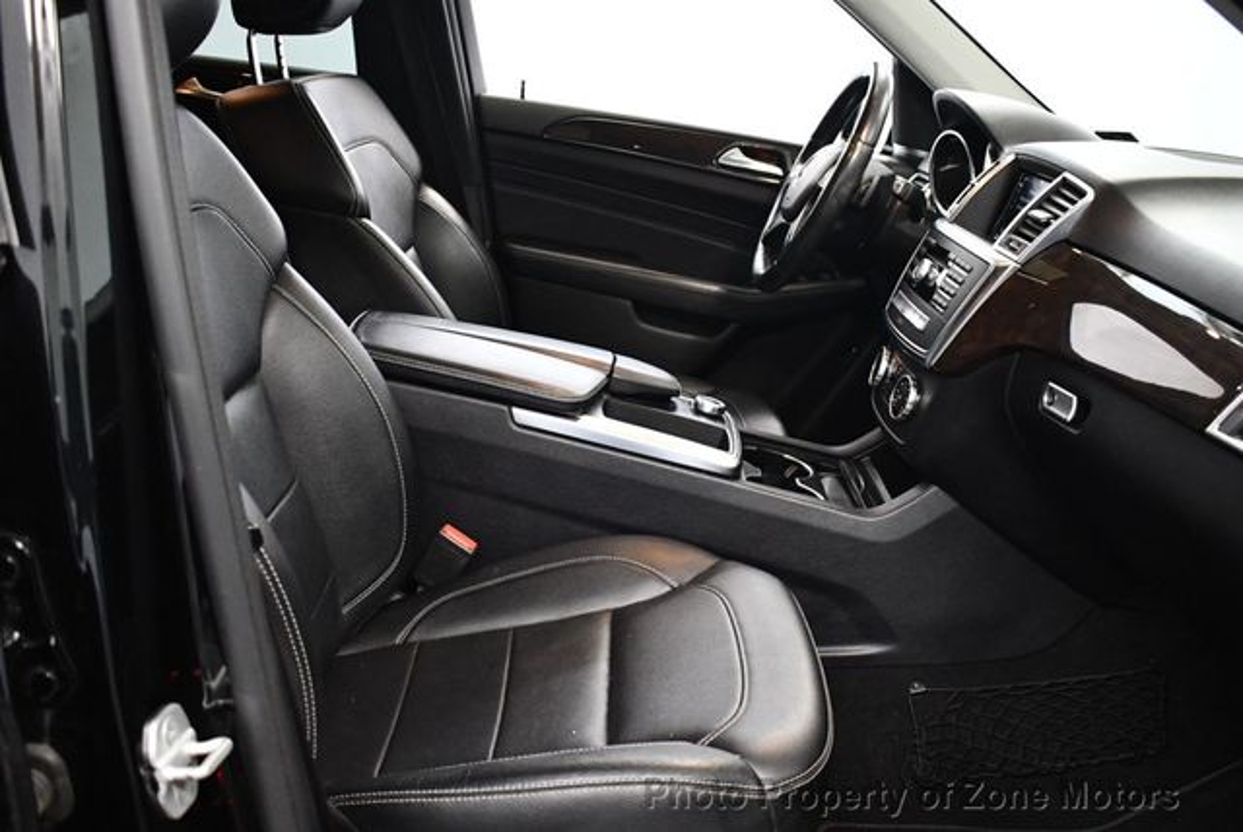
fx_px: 1244
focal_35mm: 36
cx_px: 622
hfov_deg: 53.1
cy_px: 416
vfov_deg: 36.9
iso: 3200
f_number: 3.5
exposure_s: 1/125
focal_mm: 18
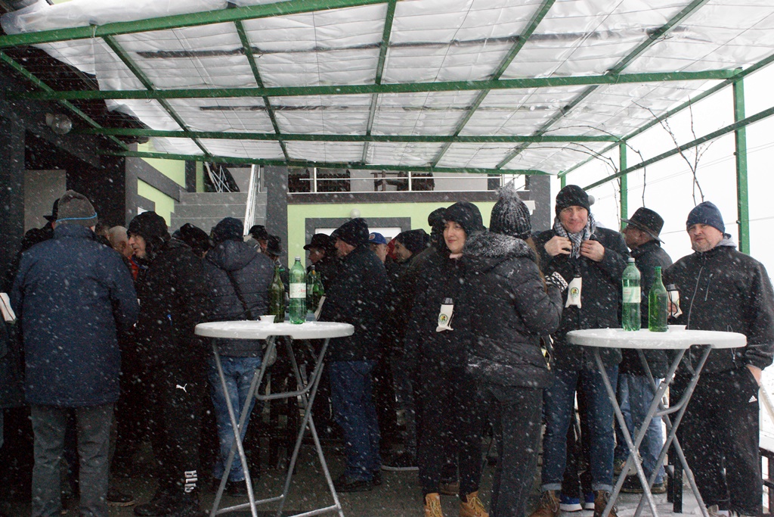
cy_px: 258
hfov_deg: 46.4
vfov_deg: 31.9
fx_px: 903
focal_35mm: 42
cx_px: 387
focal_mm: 28
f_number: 5.6
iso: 1600
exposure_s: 1/320
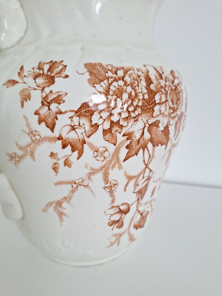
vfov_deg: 73.9
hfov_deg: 58.9
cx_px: 111
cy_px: 148
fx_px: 197
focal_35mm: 23
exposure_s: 1/50
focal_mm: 5.54
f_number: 1.8
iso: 64
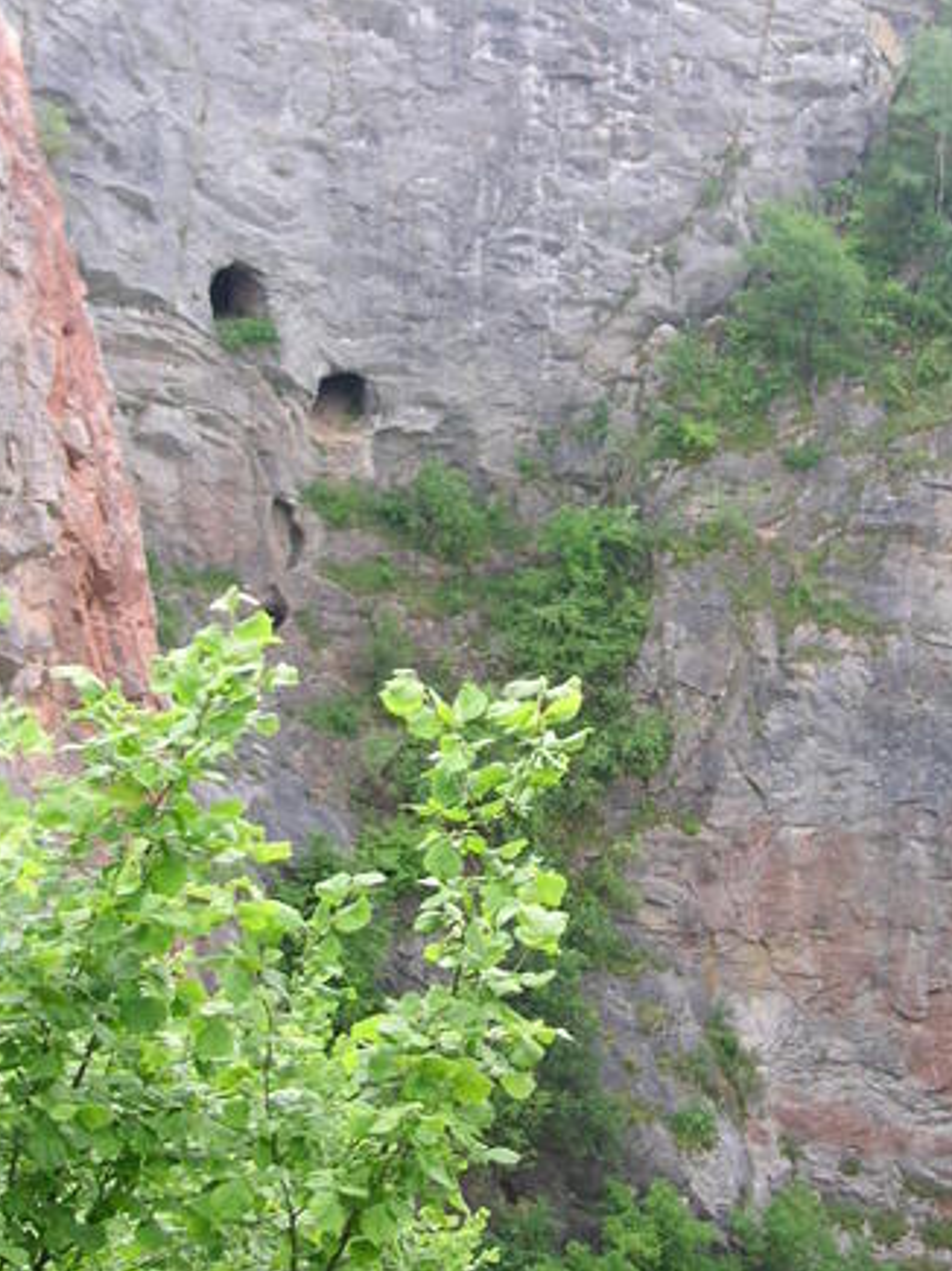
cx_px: 526
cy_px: 459
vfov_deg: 28.4
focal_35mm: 68
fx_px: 2495
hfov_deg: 21.6
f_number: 2.8
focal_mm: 6.1
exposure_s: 1/90
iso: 50
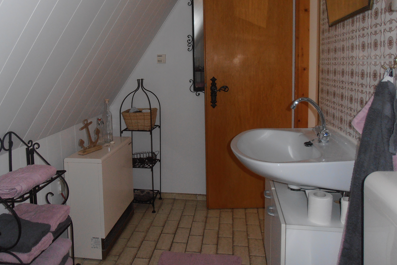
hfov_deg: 63.5
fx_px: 320
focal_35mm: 29
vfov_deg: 44.5
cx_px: 178
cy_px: 95
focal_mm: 4.2
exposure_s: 1/30
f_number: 3
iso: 125
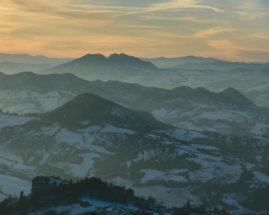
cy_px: 108
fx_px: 860
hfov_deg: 17.8
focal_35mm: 108
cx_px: 118
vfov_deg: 14.3
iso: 100
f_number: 10
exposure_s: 1/320
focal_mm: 95
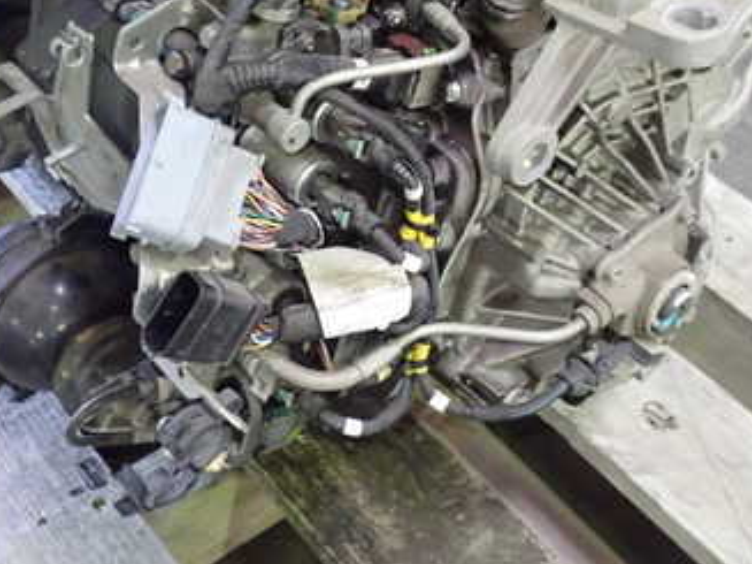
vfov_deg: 26.2
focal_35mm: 55
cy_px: 143
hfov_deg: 34.9
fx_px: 1194
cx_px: 402
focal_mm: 5.4
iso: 800
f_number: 2.3
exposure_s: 1/30
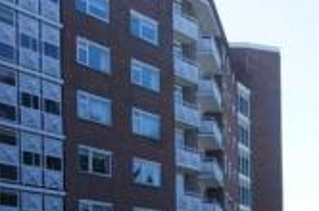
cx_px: 394
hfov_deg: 25.8
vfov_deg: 17.9
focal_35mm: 69
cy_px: 298
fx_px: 610
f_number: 10
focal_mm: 16
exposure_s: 1/80
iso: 100
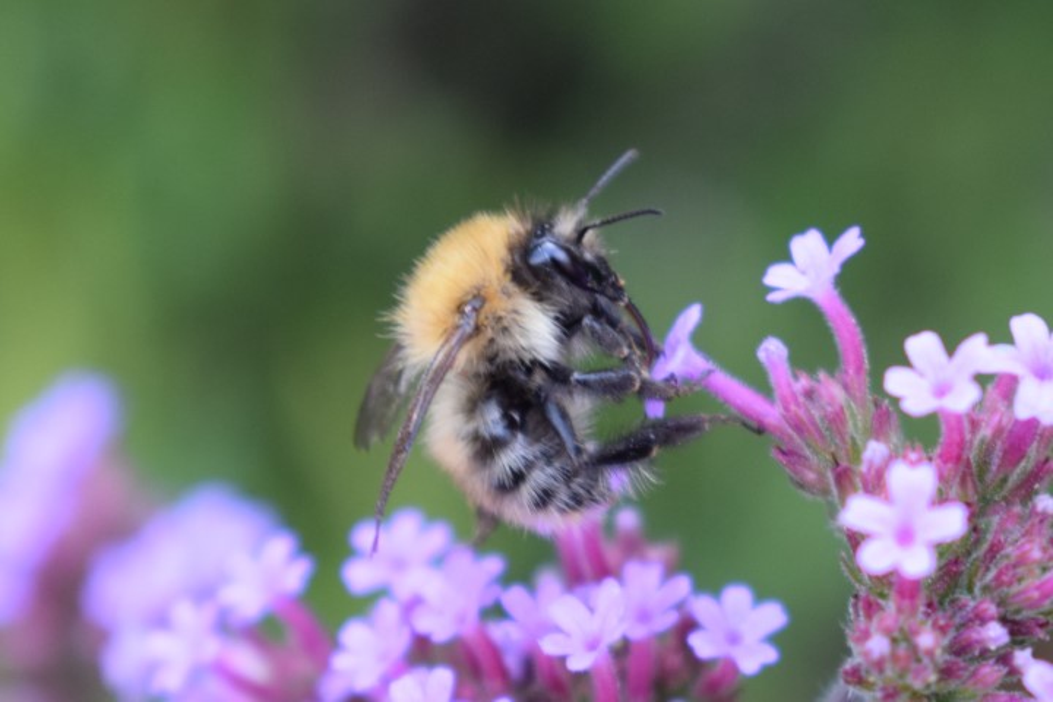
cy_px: 351
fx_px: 2413
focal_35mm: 82
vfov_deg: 16.6
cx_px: 526
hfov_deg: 24.6
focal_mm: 55
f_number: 5.6
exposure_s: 1/125
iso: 1000
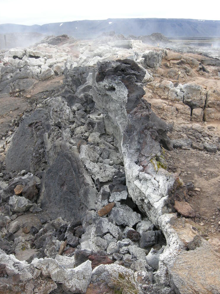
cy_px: 150
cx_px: 109
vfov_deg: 51.4
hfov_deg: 39.7
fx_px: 305
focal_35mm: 36
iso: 100
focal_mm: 7.5
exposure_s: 1/109
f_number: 3.8
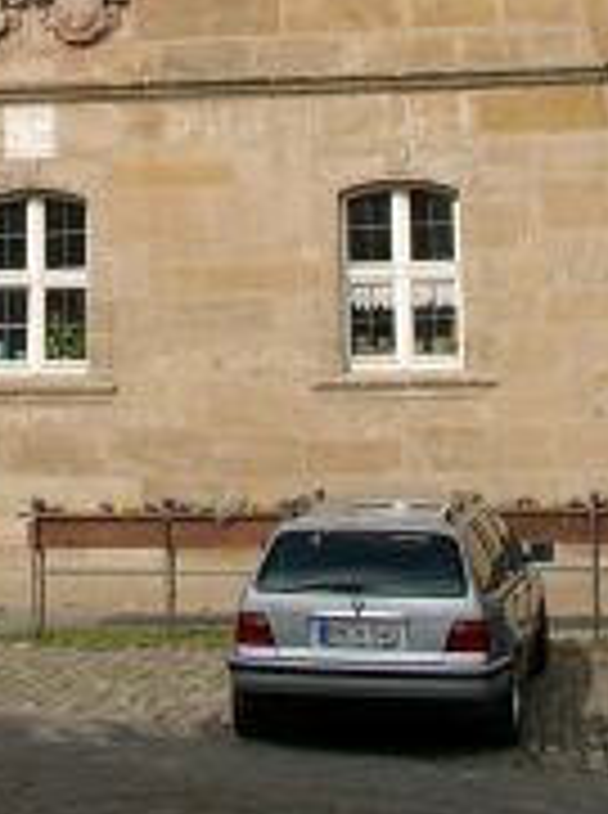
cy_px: -207
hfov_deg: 12.9
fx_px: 2656
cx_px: 45
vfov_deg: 16.6
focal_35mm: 113
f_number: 5.6
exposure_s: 1/540
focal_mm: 7.13
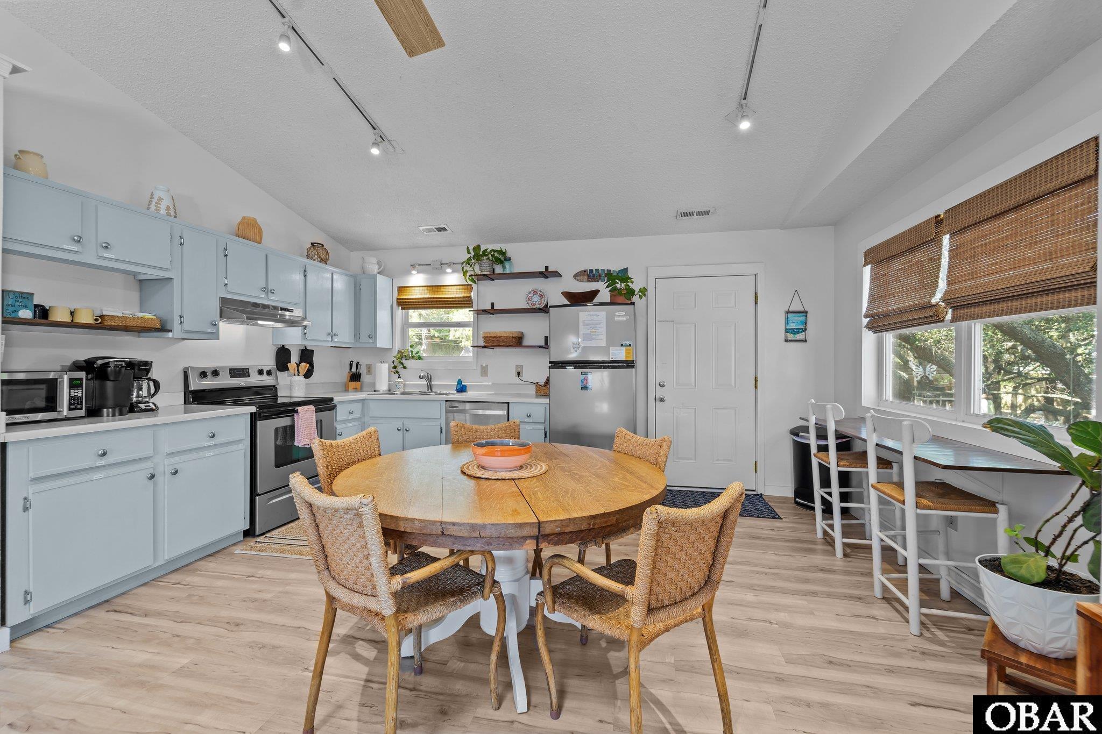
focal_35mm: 14
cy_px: 367
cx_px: 551
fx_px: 428
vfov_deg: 81.2
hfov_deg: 104.3
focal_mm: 14
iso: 100
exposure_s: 1/1.25
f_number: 8
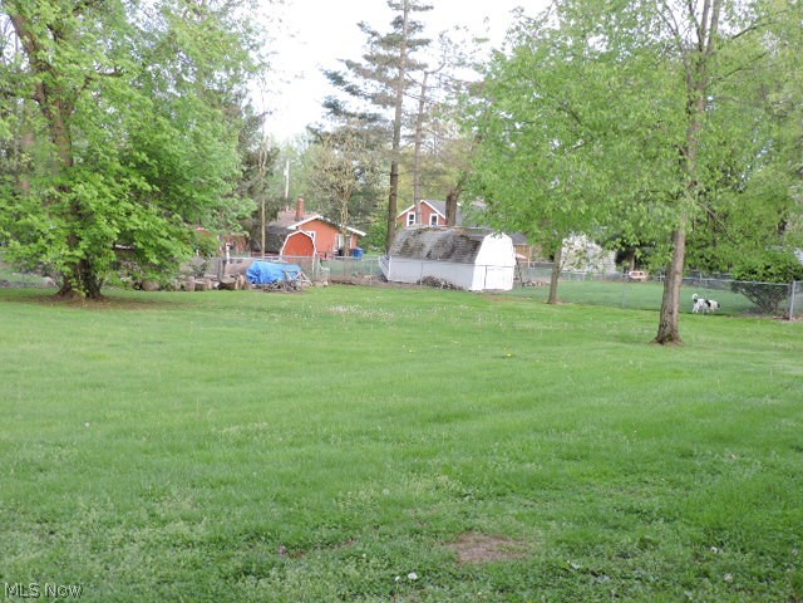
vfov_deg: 33.6
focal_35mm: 43
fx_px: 997
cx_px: 402
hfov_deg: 43.9
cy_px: 302
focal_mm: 7.7
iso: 100
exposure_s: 1/60
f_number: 3.4
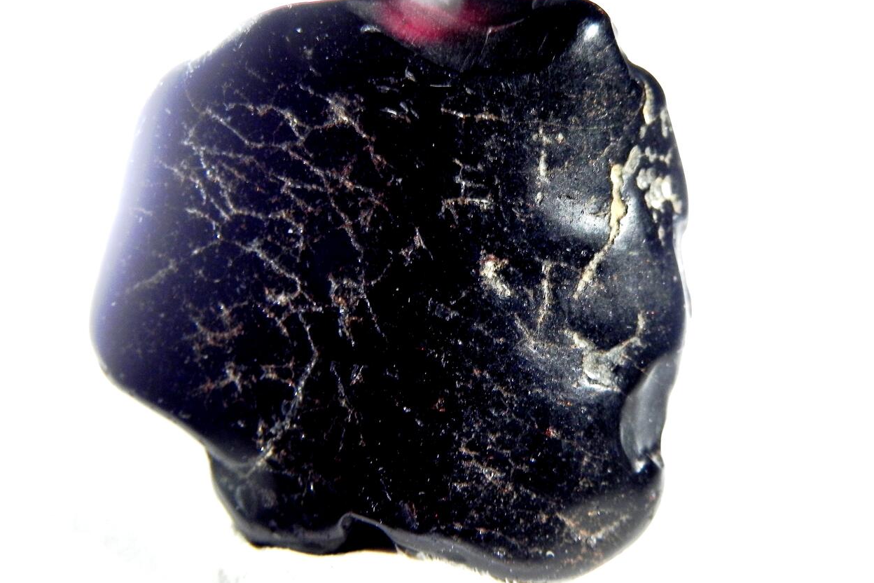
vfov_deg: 13.8
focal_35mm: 99
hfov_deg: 20.6
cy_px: 275
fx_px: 2403
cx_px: 437
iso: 223
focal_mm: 16.9
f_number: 4
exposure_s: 1/24.7
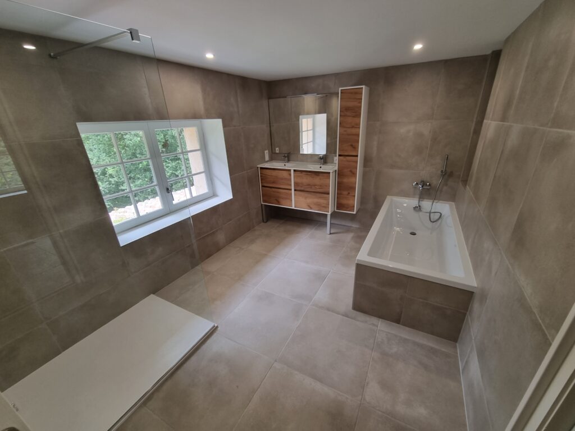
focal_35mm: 13
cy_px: 216
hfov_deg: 106.2
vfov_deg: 89.9
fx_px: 216
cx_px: 288
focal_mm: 2.2
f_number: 2.2
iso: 80
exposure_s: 1/50
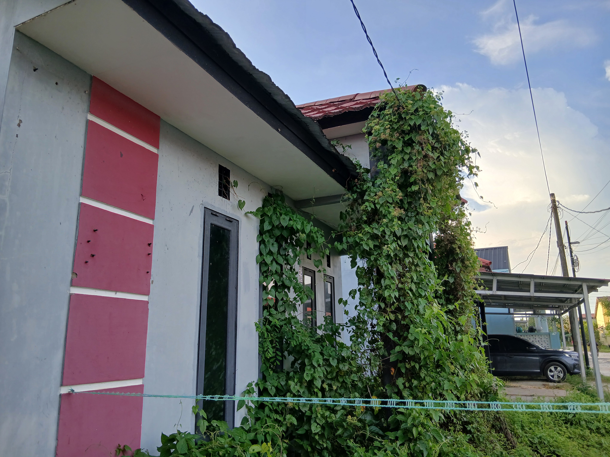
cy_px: 228
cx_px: 305
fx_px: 458
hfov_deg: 67.3
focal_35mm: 26
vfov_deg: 53.1
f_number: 1.8
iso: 20
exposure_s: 1/151
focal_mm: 3.98
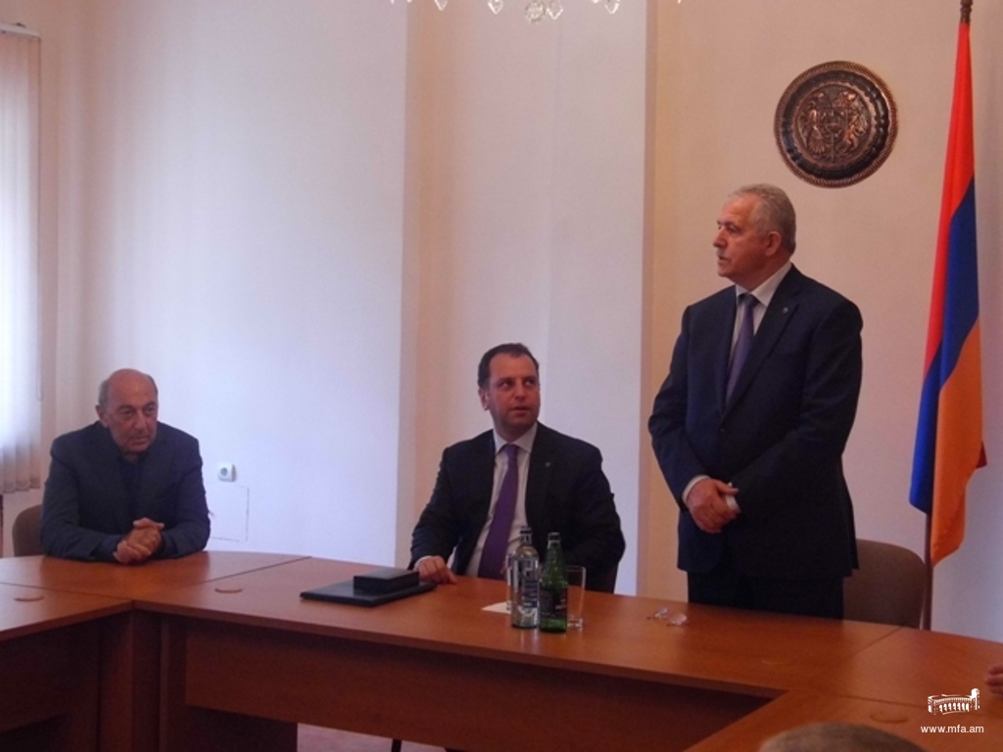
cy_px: 376
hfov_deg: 33.2
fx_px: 1681
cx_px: 502
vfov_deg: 25.2
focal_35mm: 58
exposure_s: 1/60
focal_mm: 10.4
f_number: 3.9
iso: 400
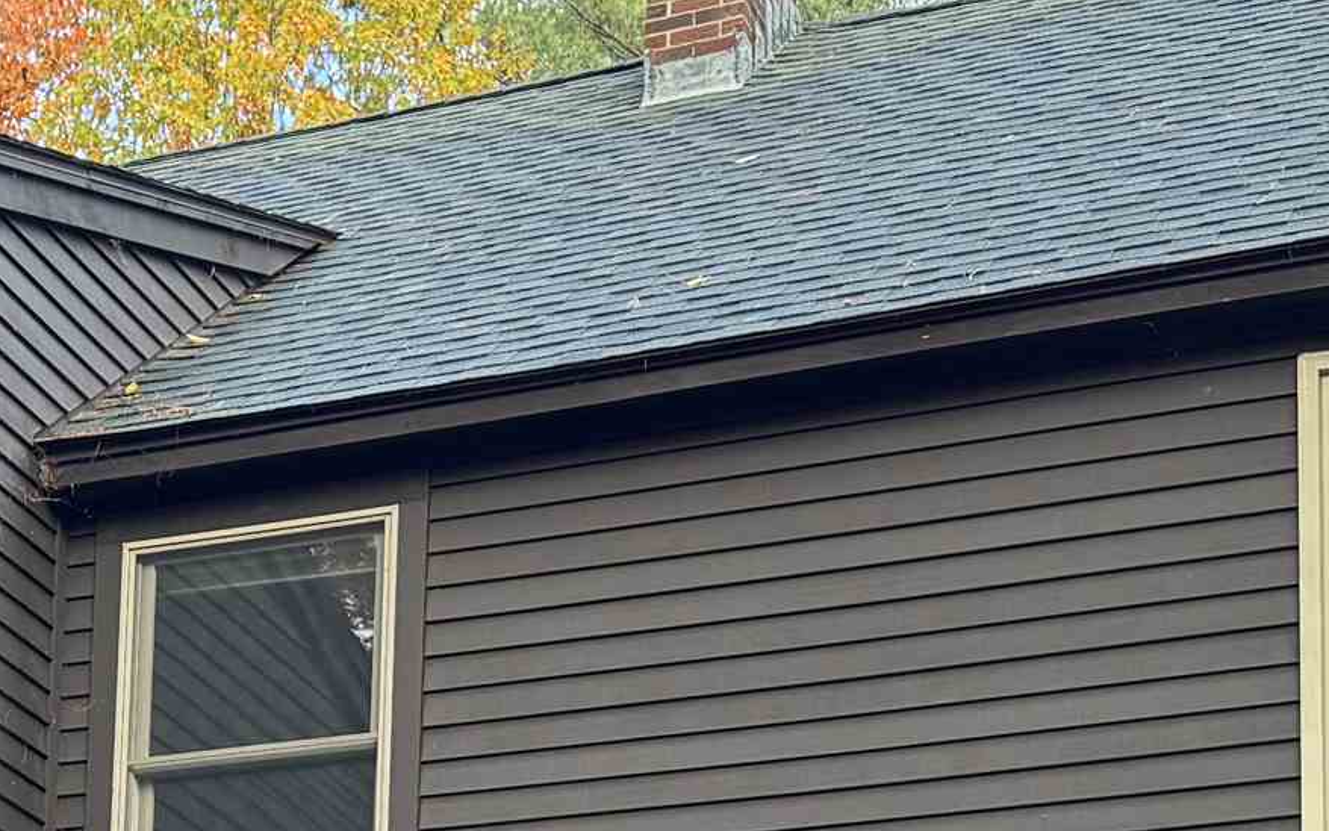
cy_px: 1281
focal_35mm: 89
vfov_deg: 13.7
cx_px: 263
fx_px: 3224
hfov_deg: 23.0
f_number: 1.78
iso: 100
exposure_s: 1/121
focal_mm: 6.76
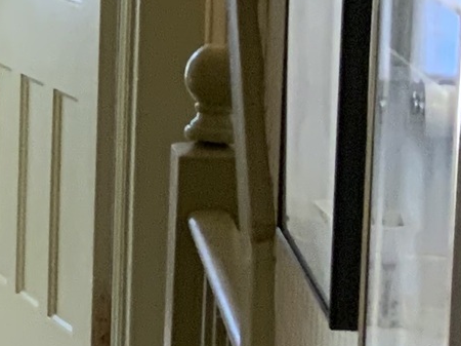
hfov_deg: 9.3
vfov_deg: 7.4
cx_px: -502
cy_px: -34
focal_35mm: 198
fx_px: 2635
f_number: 1.8
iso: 125
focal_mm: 3
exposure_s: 1/60
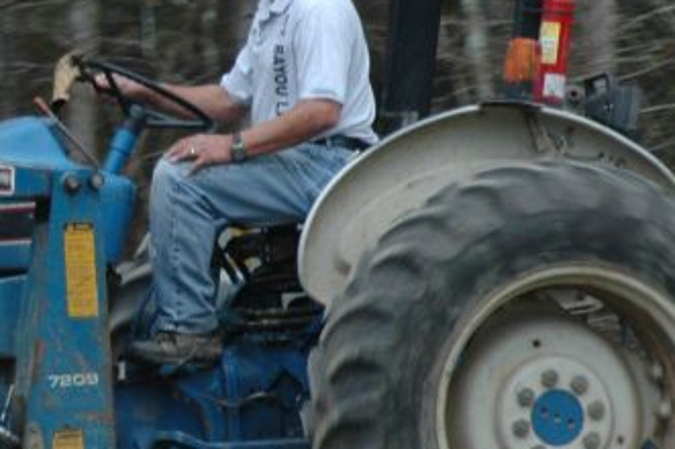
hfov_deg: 2.2
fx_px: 17364
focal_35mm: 927
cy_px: 210
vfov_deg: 1.5
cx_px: 0
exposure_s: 1/60
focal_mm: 200
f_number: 5.6
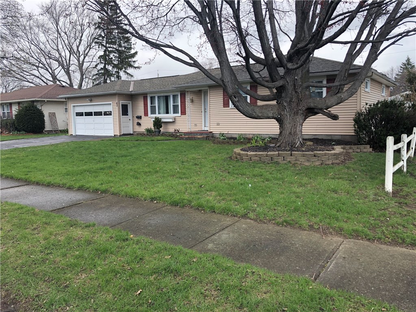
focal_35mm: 28
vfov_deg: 49.7
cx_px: 208
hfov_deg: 63.4
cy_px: 156
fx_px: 336
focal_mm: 3.99
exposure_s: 1/552
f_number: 1.8
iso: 20
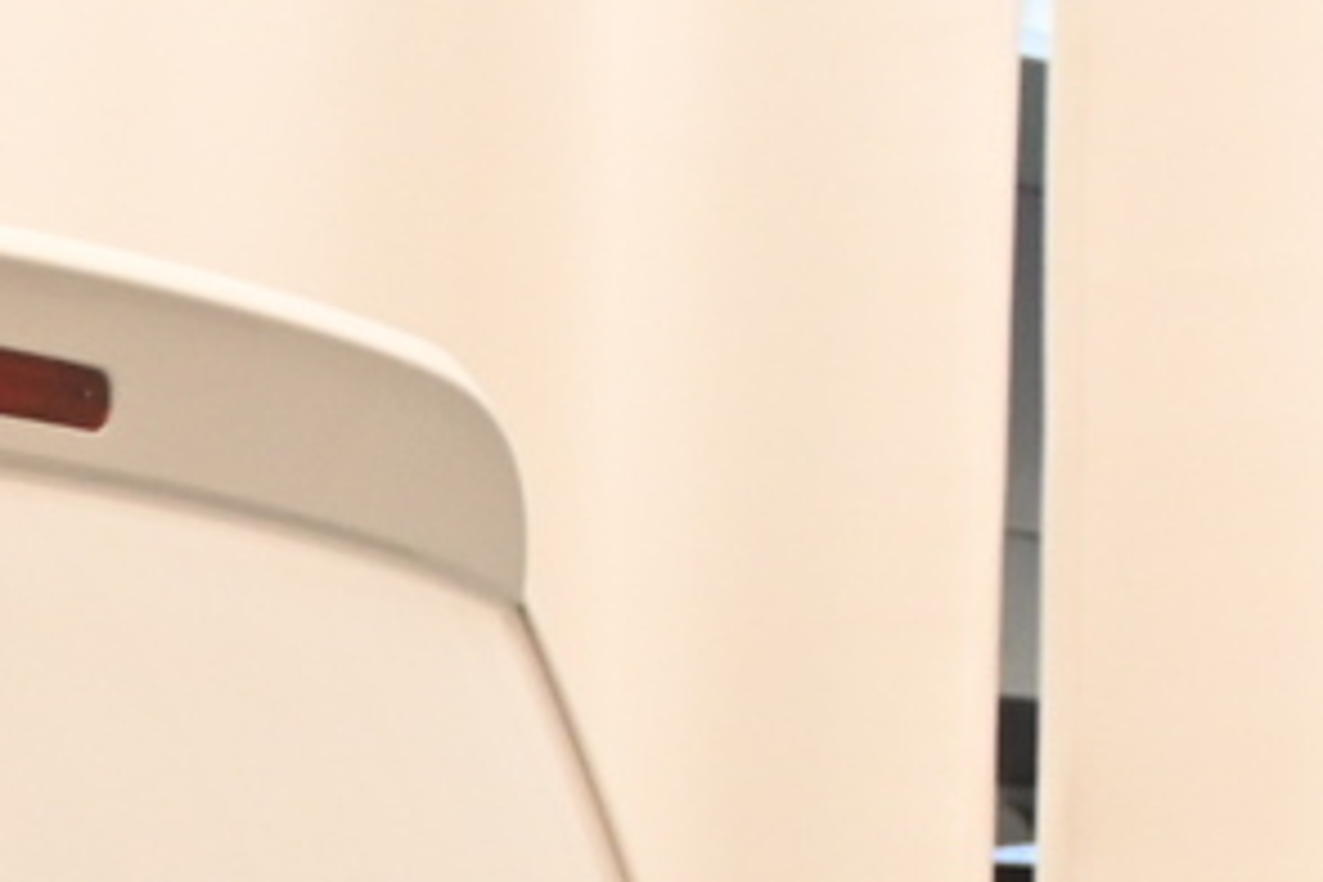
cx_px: -2174
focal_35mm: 227
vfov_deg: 5.8
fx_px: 8355
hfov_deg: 8.1
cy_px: 2300
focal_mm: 27.5
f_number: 5.6
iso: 900
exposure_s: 1/40
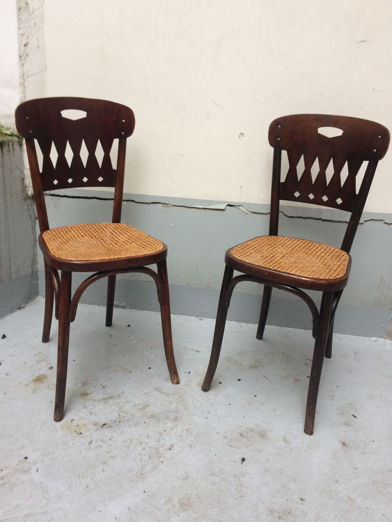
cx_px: 195
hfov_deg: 46.8
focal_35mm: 30
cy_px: 254
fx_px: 453
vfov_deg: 60.0
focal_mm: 4.15
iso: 64
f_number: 2.2
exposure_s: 1/100
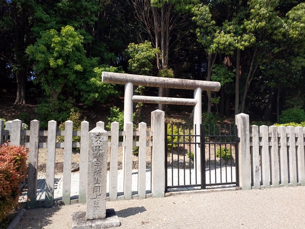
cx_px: 152
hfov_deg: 56.8
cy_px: 114
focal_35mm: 32
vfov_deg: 44.2
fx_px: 282
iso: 100
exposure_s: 1/714
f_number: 2
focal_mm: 4.5
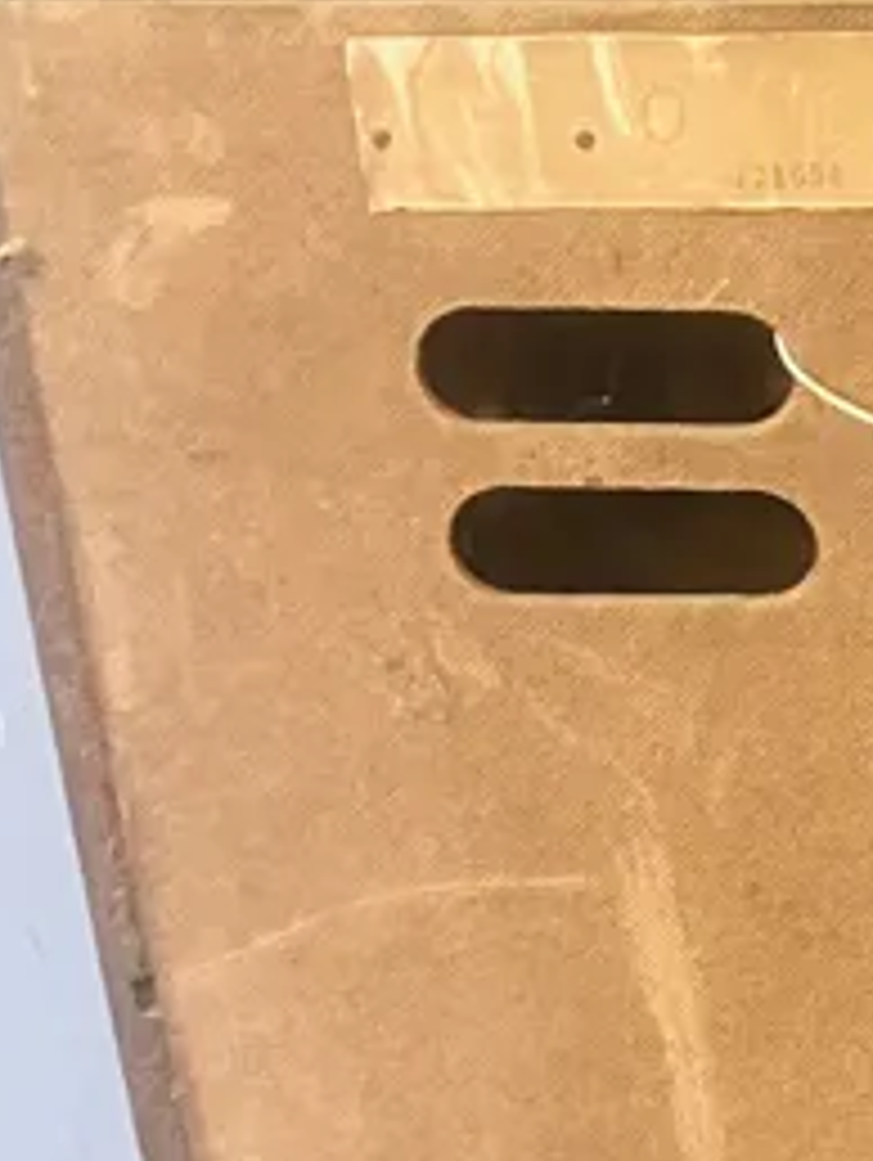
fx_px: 3726
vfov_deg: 17.3
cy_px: 1197
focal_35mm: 111
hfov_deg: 12.5
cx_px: 1431
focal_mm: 3.99
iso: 320
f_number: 1.8
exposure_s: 1/33
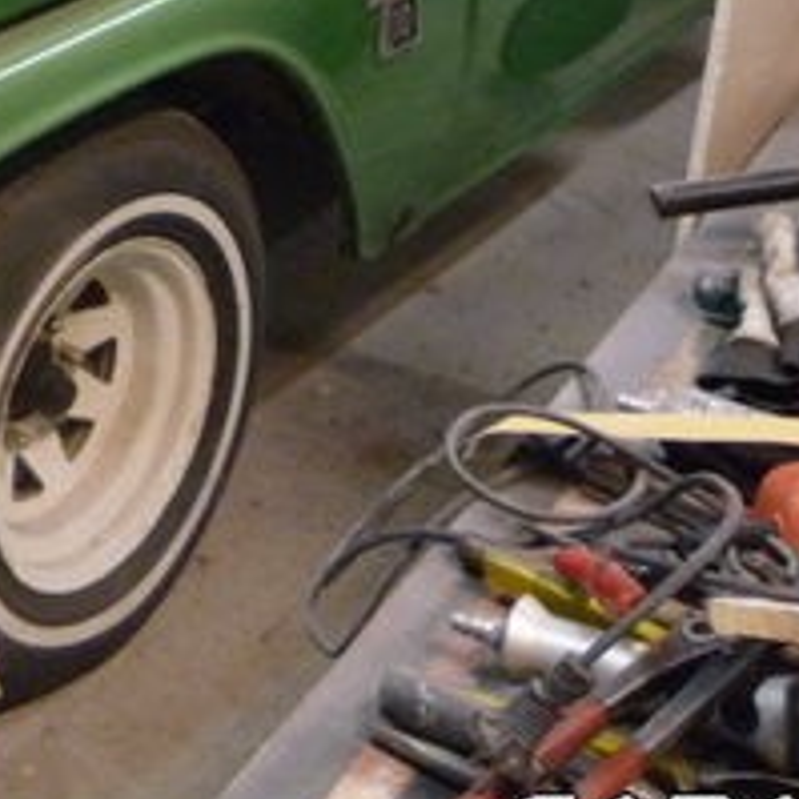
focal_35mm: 71
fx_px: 1854
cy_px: -108
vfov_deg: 22.7
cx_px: -88
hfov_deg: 22.8
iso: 400
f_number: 2.8
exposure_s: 1/20
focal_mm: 4.4
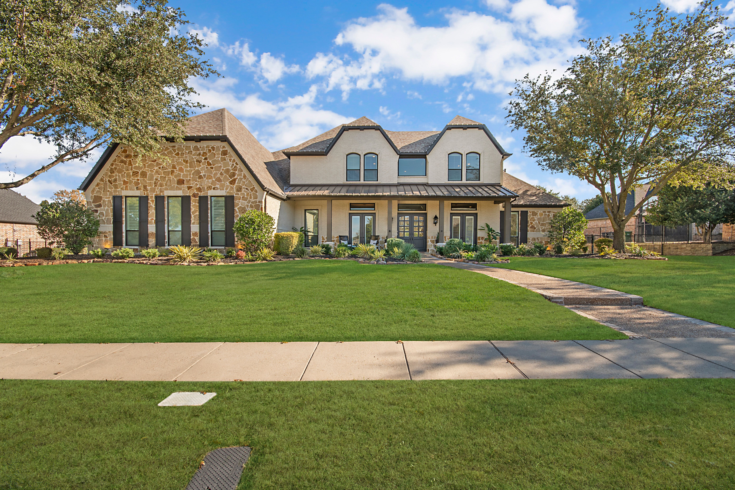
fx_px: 306
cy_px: 245
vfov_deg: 77.3
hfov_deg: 100.4
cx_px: 368
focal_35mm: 15
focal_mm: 10
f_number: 11
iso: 100
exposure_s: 1/100
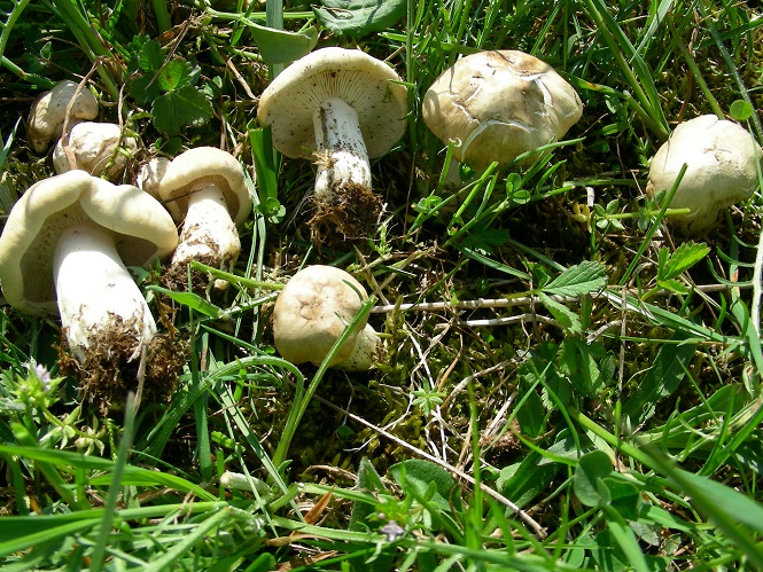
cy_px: 280
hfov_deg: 46.8
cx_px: 389
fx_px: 882
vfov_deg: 36.0
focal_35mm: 40
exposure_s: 1/523
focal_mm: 6.3
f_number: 4
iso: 50
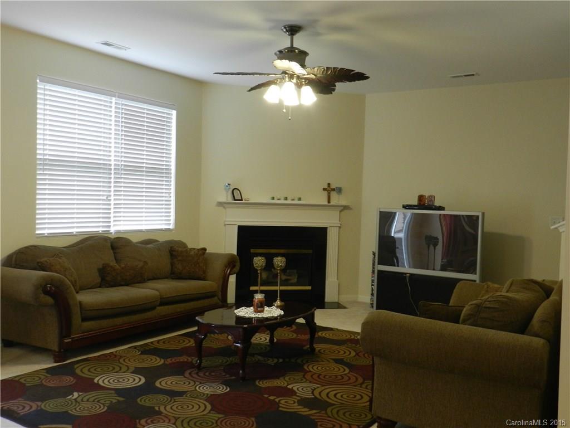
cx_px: 285
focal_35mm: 32
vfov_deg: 44.2
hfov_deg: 56.8
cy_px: 214
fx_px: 527
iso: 400
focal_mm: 5.6
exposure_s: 1/25
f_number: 3.7
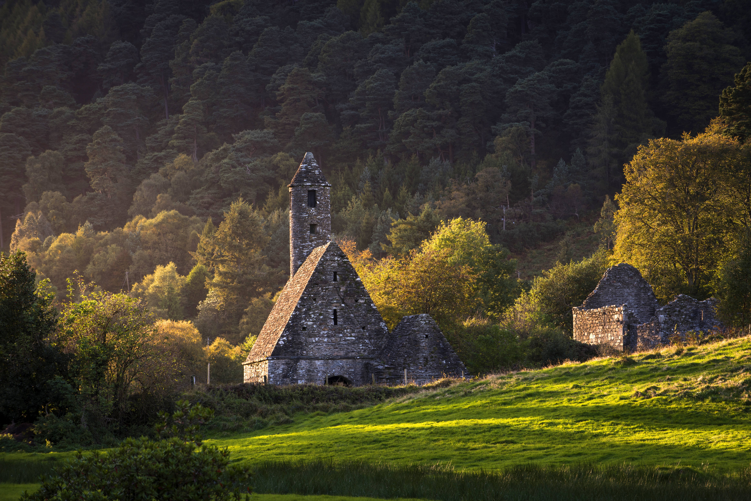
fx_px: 4173
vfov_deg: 6.9
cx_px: 376
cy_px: 250
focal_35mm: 200
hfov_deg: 10.3
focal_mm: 200
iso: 200
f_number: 13
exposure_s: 1/40
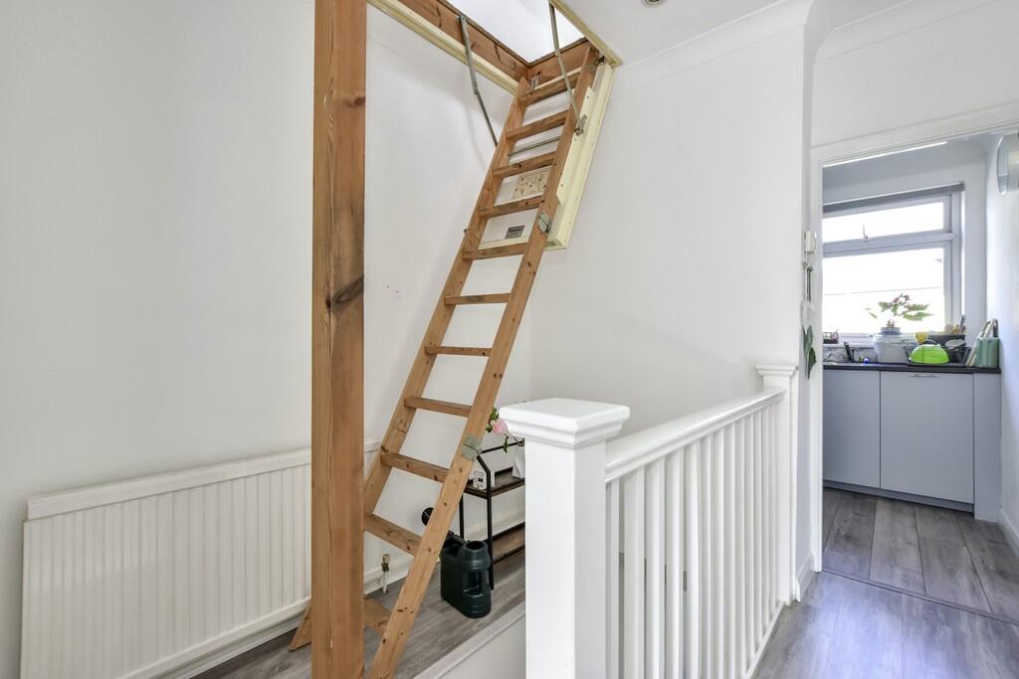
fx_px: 425
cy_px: 340
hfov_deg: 100.4
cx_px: 510
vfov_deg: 77.3
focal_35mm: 15
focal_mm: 10
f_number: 8
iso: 640
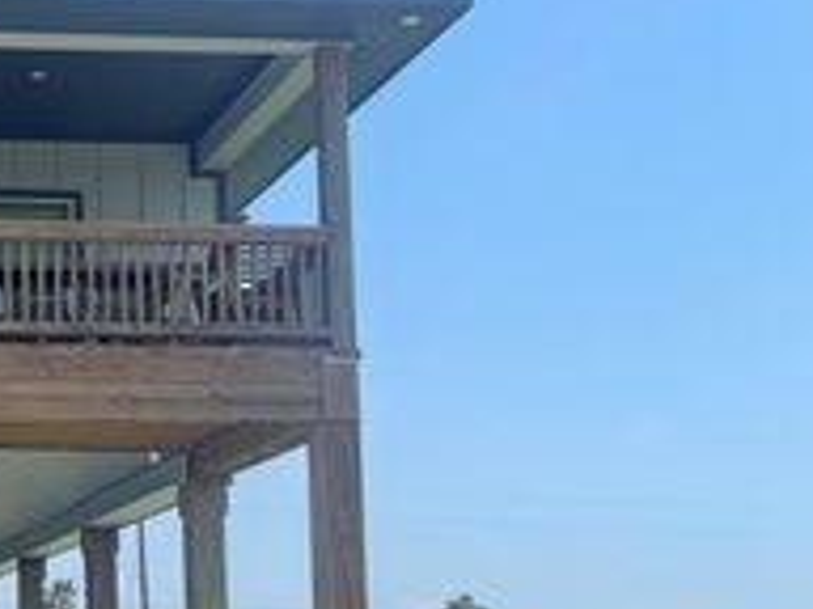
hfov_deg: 25.8
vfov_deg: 22.3
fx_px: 1527
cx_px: -229
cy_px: 493
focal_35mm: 65
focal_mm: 5.1
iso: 32
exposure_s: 1/3922
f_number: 1.6
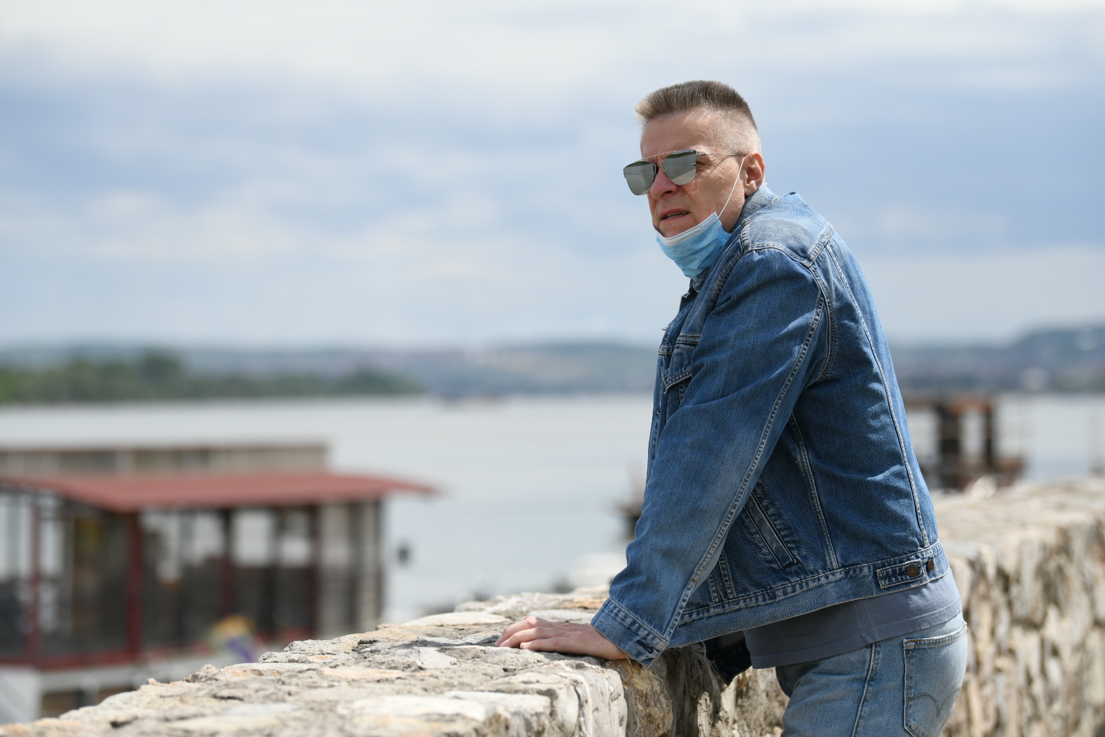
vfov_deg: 11.4
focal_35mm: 120
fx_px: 3683
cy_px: 368
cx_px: 552
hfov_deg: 17.1
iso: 400
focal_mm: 120
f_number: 3.5
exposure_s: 1/8000
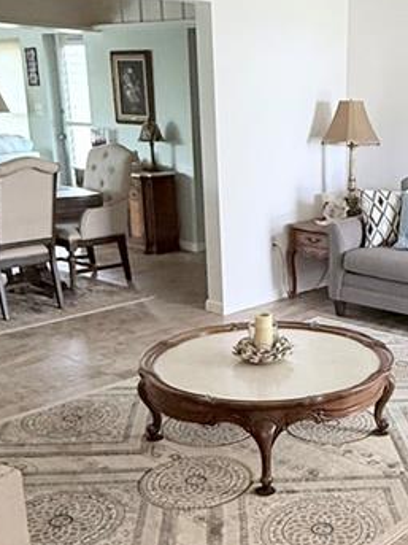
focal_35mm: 49
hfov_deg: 28.6
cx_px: 360
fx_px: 771
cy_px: 353
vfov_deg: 38.6
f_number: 2.2
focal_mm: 2.22
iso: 320
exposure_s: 1/99
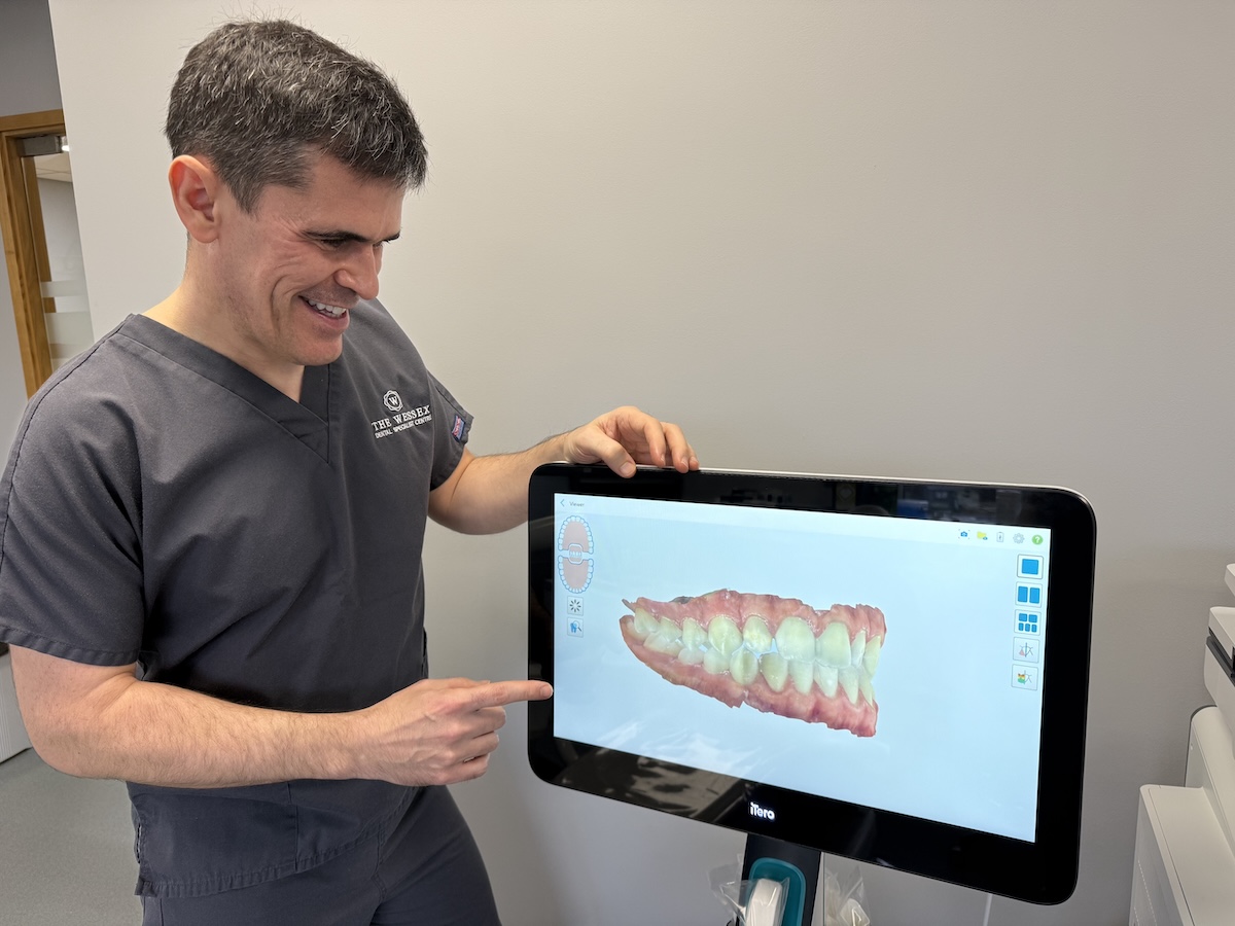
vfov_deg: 56.8
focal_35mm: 24
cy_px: 463
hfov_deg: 71.6
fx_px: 856
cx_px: 618
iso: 100
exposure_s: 1/100
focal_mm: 6.76
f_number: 1.78
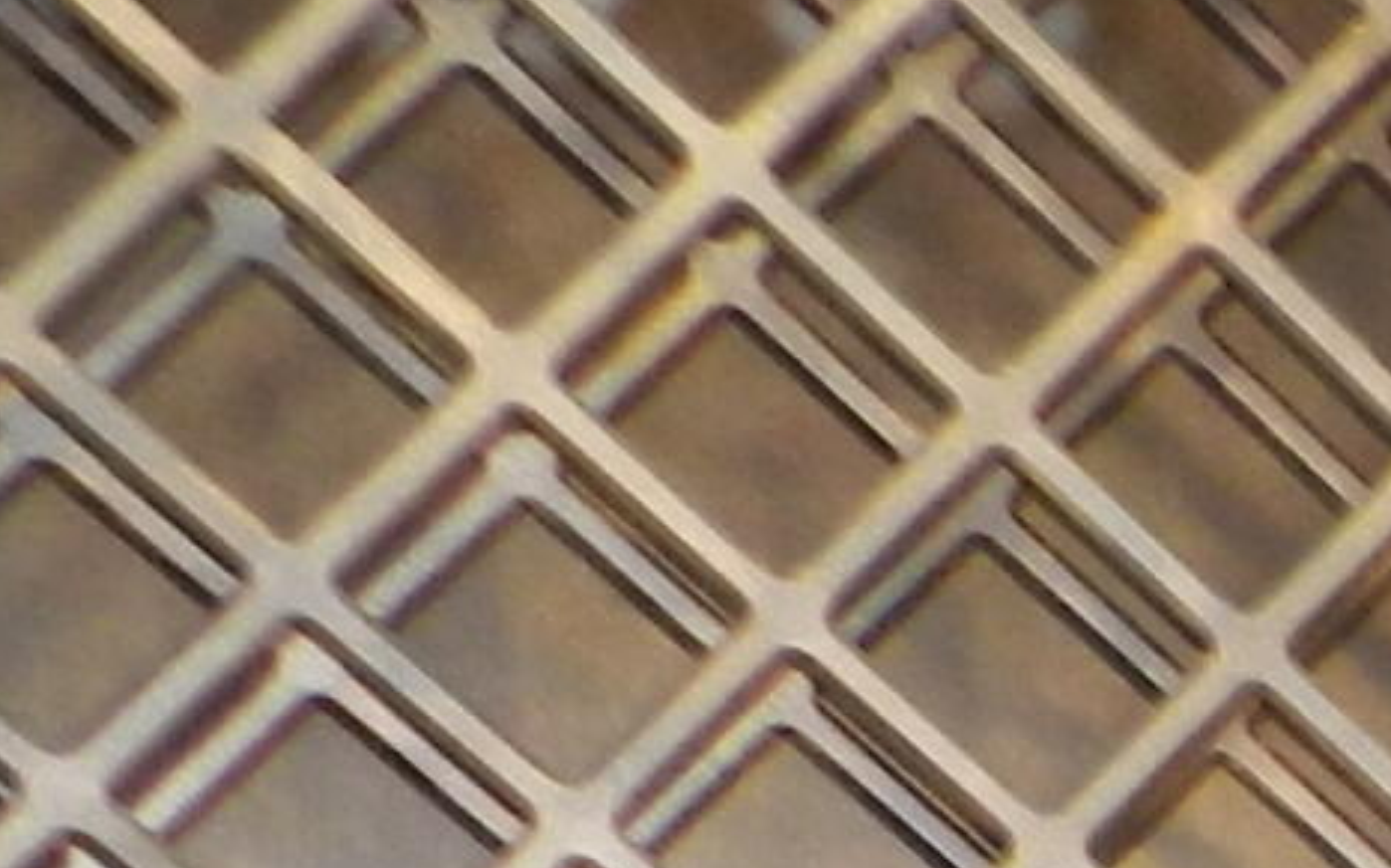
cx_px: 4272
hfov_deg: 9.8
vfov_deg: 7.0
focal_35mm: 157
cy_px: 2998
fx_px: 5950
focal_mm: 4
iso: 250
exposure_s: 1/30
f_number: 3.4
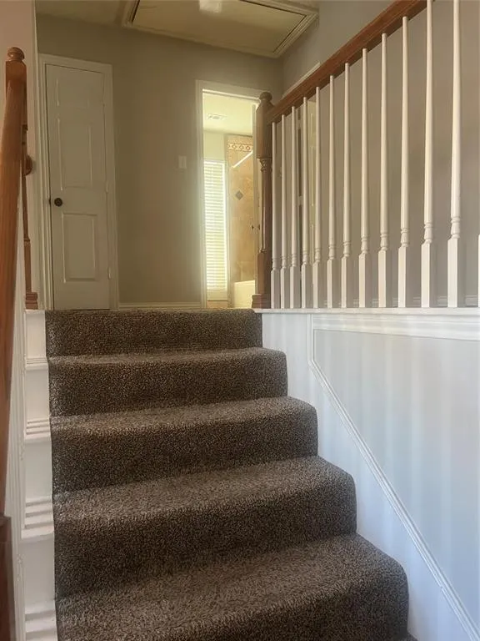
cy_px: 320
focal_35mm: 26
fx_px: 481
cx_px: 240
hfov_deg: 53.1
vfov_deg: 67.3
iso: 320
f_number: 1.5
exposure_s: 1/60
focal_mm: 5.7
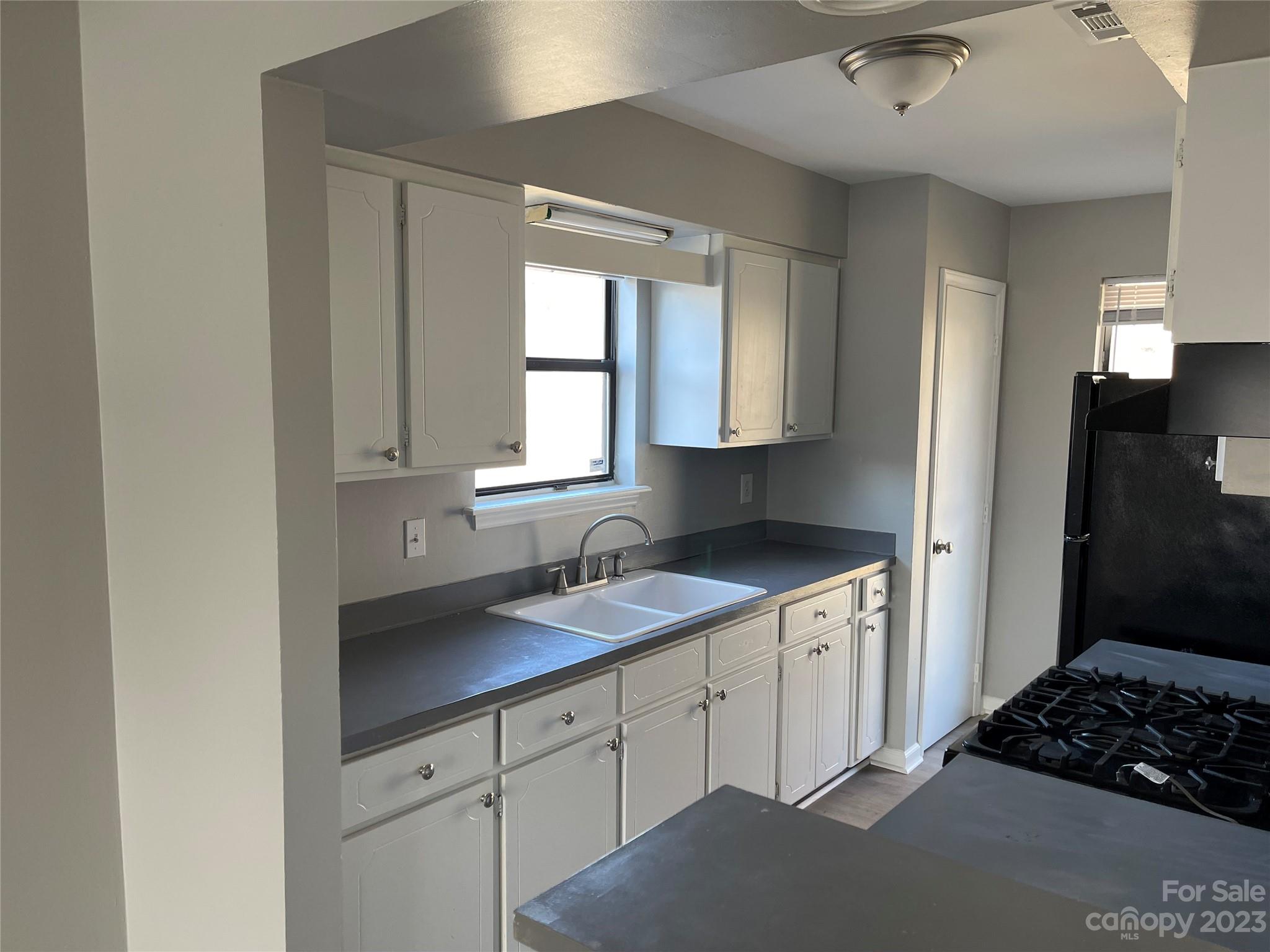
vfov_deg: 54.9
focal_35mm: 25
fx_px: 917
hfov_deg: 69.4
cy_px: 476
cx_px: 635
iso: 125
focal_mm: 5.1
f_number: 1.6
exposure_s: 1/120
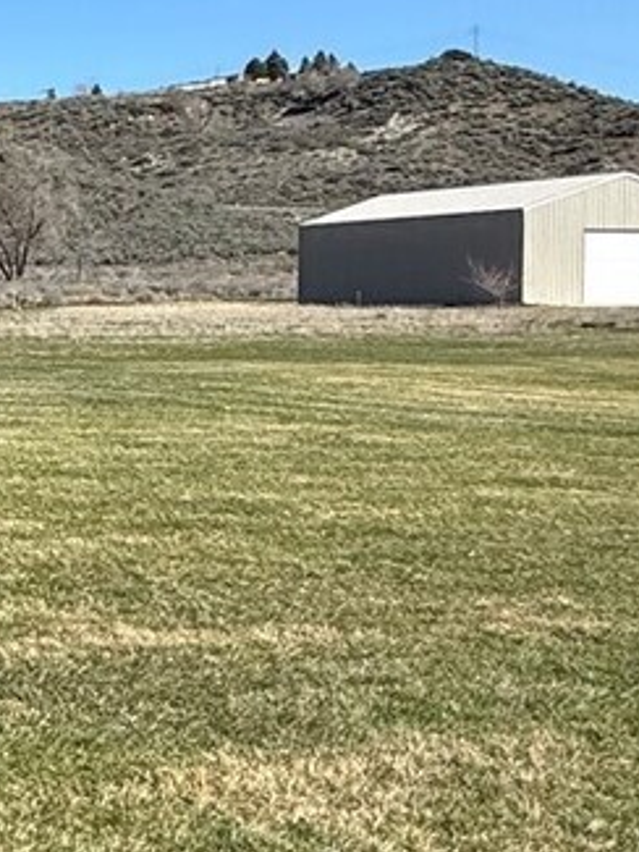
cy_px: 349
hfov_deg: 16.9
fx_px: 1525
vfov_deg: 31.1
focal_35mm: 62
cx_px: -673
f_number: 2.2
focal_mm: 2.22
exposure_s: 1/1848
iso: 50
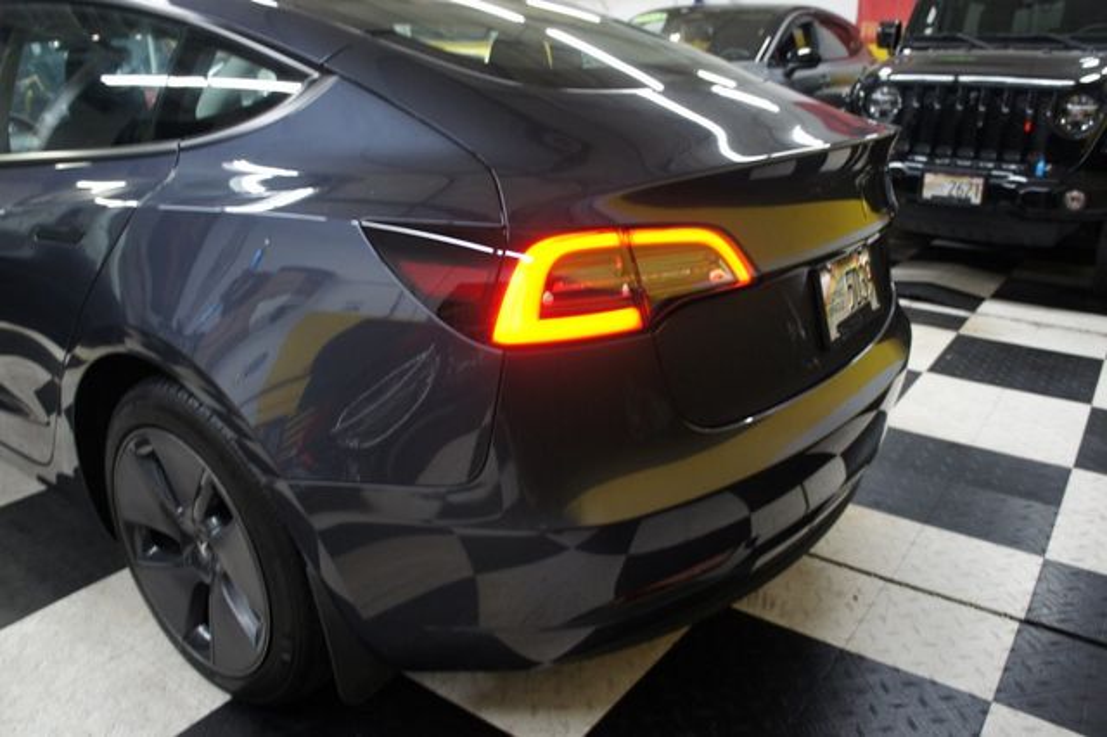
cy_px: 368
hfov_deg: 67.4
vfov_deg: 47.9
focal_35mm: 27
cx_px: 554
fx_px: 830
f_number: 3.5
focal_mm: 18
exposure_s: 1/30
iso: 500
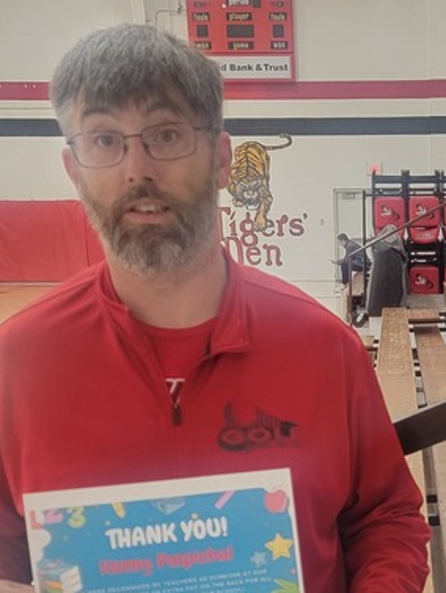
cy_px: 532
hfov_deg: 21.9
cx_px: 426
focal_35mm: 65
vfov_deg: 28.7
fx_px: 1115
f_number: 1.8
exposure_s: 1/60
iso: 160
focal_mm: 6.7
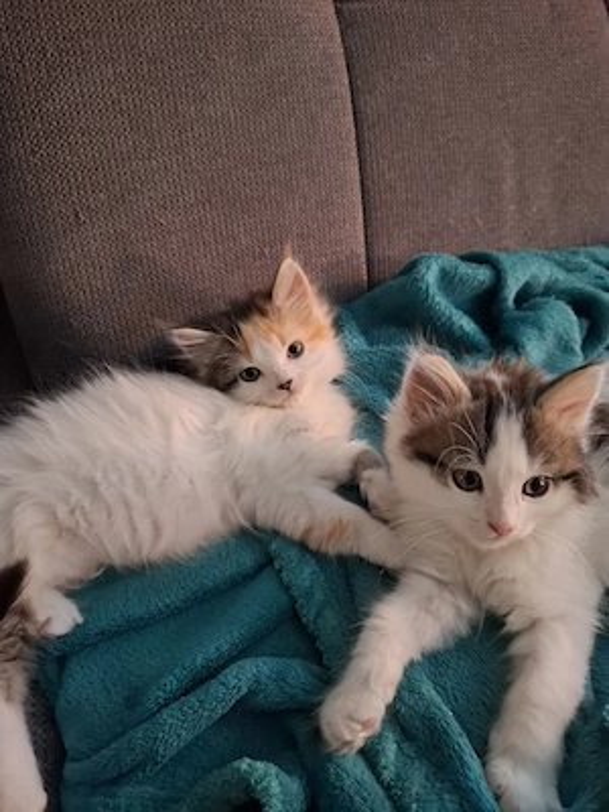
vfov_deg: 73.9
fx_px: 540
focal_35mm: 23
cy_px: 406
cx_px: 304
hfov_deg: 58.9
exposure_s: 1/25
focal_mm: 5.54
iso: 640
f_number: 1.8
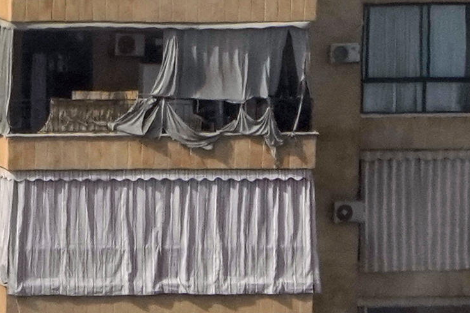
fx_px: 35566
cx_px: -666
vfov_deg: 0.5
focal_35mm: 2725
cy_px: -148
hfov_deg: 0.8
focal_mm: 400
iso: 500
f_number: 7.1
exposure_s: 1/3200
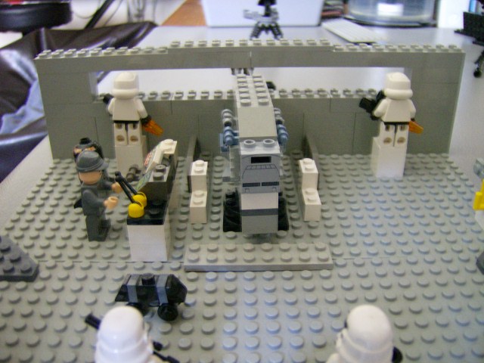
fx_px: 503
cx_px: 242
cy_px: 182
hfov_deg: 51.4
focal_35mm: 36
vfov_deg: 39.7
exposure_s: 1/1.59
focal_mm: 6
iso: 200
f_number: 2.8
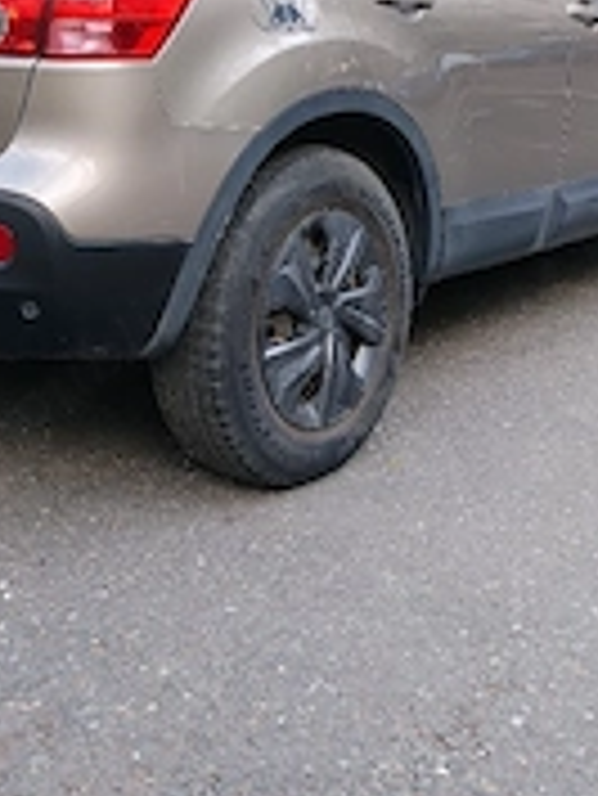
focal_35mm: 52
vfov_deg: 34.0
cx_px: 243
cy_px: 27
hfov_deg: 28.0
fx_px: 1196
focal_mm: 6.57
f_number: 1.6
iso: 400
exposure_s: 1/143
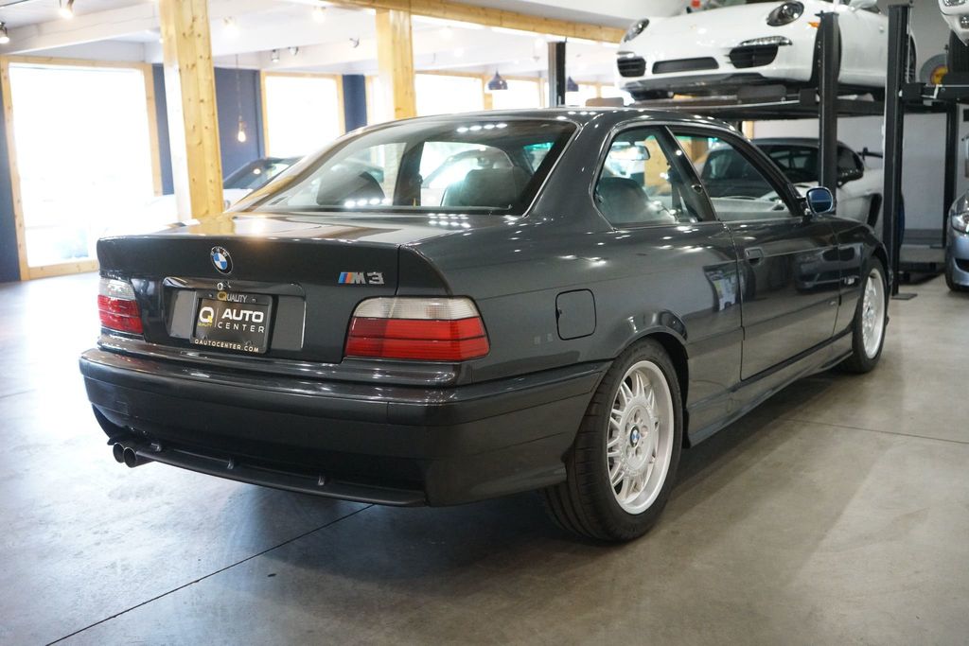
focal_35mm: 37
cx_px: 484
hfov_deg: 51.9
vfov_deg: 36.0
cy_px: 323
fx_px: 996
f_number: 4
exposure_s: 1/160
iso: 10000
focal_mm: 37
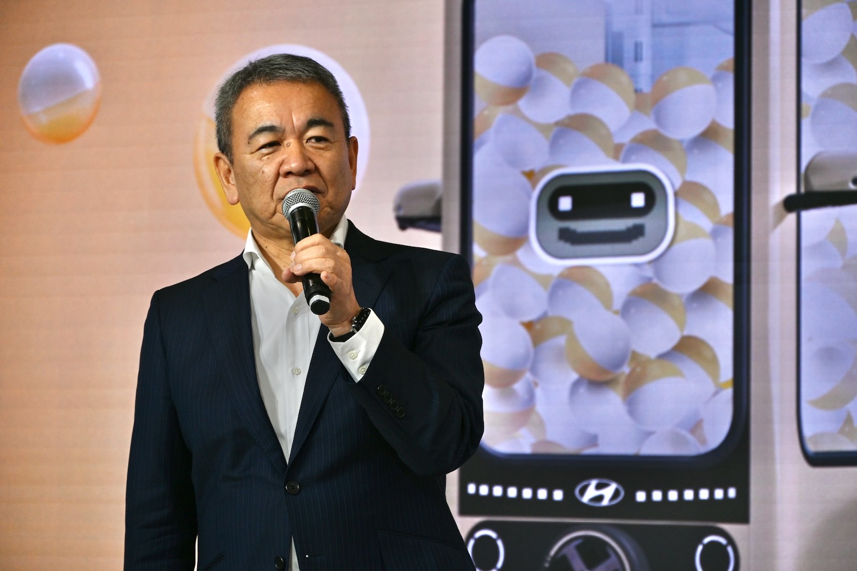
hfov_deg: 14.7
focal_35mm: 140
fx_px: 3321
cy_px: 286
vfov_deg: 9.8
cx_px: 428
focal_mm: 93
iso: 250
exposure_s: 1/160
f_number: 5.6
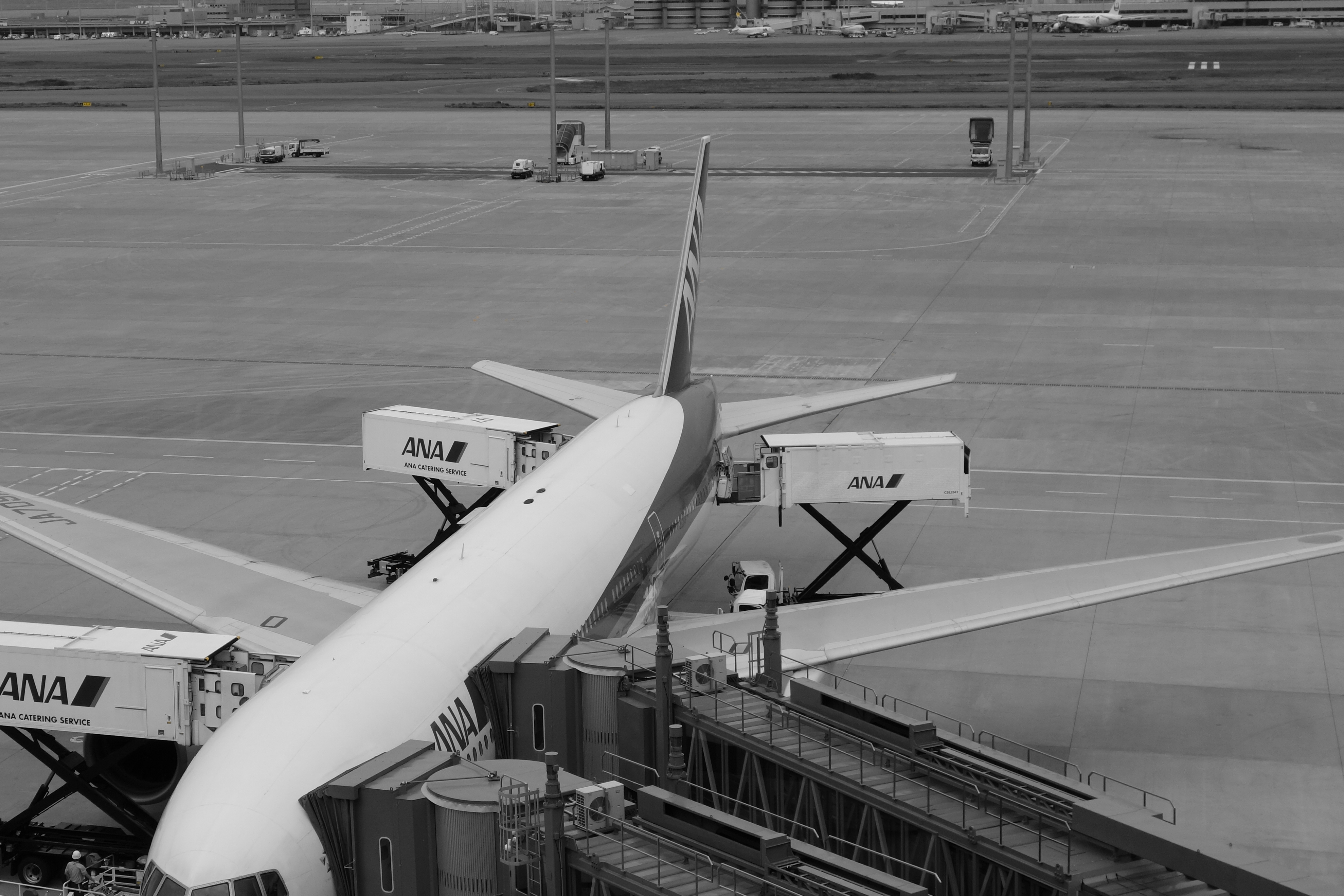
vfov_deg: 20.9
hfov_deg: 30.8
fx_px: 2426
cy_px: 500
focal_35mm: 65
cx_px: 482
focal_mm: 17.6
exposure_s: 1/1250
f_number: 5.6
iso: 200
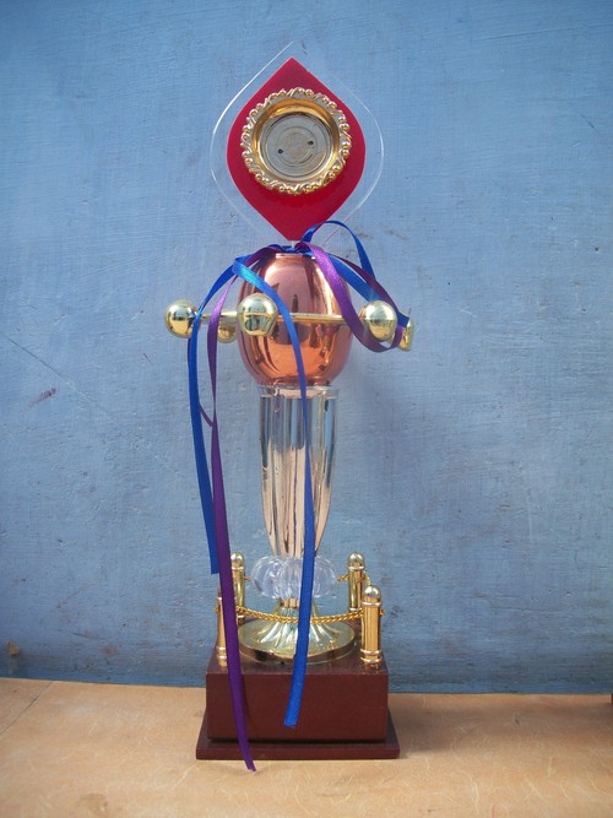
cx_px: 306
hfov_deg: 44.1
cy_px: 409
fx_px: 756
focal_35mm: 32
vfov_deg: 56.8
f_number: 2.9
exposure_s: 1/50
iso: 80
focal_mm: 5.7
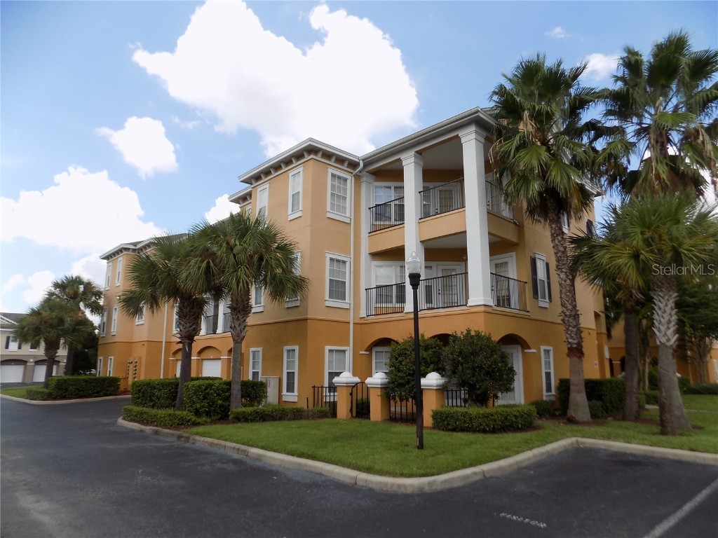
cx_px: 359
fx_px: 477
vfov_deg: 58.9
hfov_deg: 73.9
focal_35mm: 23
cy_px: 269
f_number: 3.1
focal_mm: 4
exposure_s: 1/640
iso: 80
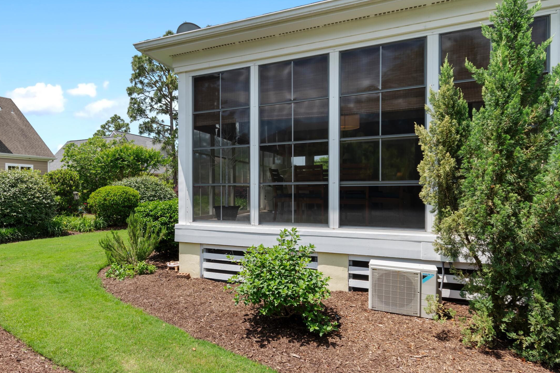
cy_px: 206
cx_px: 214
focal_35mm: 21
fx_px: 327
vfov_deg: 59.4
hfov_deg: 79.9
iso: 100
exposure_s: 1/125
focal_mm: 10
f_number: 5.6
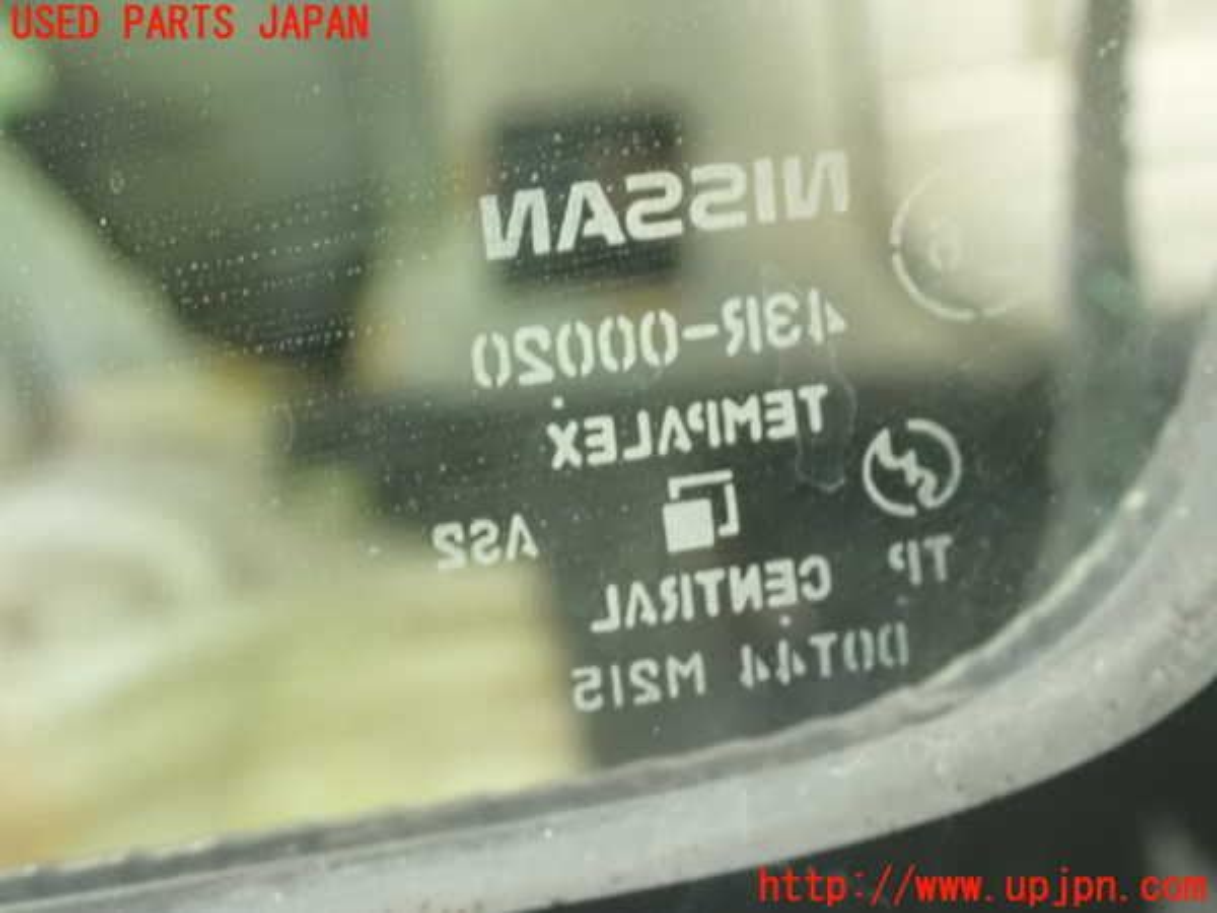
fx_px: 2707
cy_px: 456
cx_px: 608
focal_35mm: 77
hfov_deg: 25.3
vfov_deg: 19.1
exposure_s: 1/8
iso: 1600
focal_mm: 13.65
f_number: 4.1
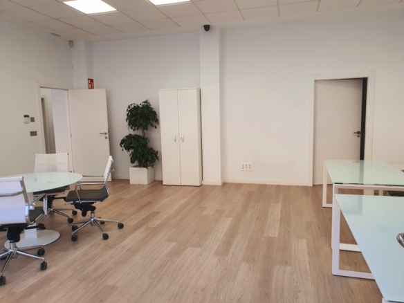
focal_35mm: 26
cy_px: 152
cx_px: 202
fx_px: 303
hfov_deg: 67.3
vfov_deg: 53.1
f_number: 2.4
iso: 64
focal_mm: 4.3
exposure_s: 1/100
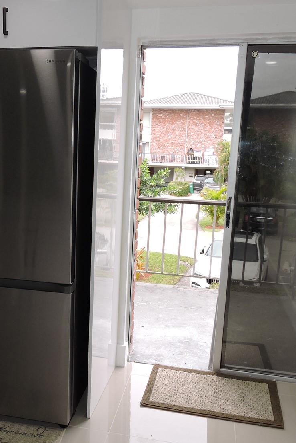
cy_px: 233
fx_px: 444
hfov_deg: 36.6
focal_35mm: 36
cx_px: 103
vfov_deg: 53.1
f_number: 3.3
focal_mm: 4.3
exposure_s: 1/160
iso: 100
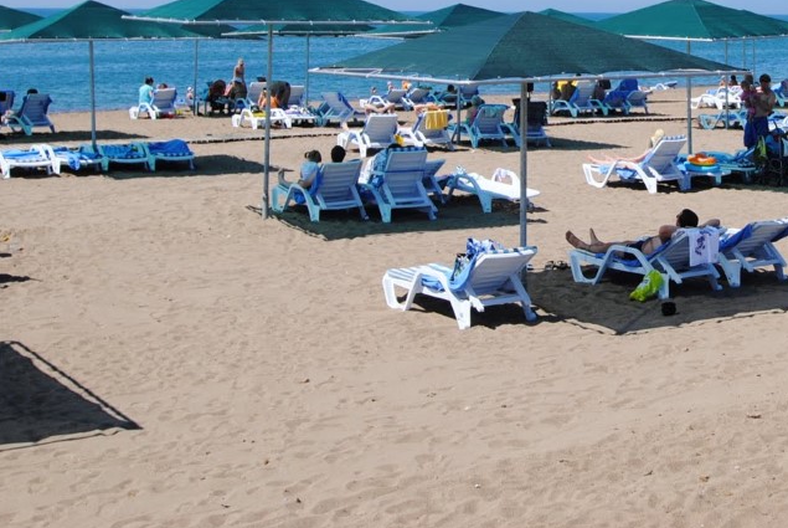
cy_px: 75
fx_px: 1424
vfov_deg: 20.6
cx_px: 662
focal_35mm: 65
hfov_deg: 30.0
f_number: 8
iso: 100
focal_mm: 24
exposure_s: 1/250
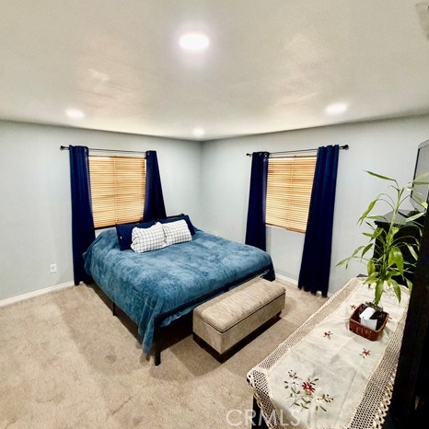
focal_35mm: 17
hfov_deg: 83.7
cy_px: 210
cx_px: 194
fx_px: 238
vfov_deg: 84.0
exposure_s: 1/60
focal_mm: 2.22
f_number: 2.2
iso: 500
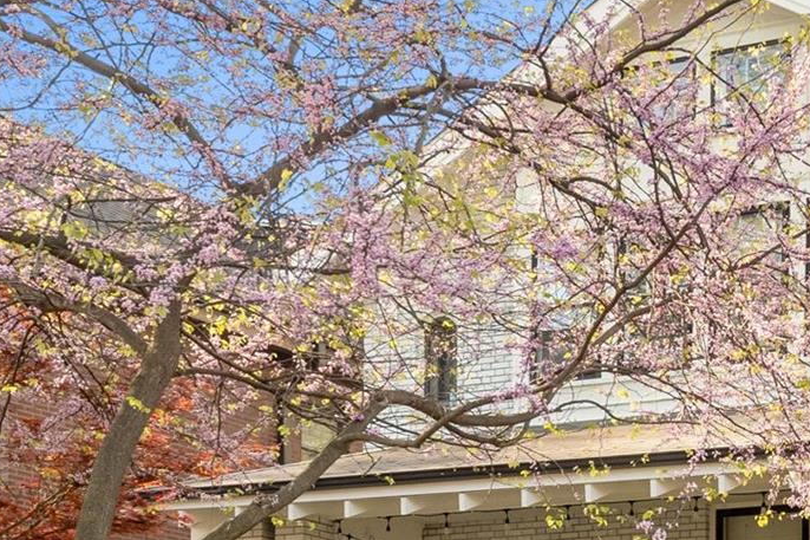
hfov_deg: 22.9
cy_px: 492
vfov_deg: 16.0
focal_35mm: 84
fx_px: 1889
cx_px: 877
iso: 400
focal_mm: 18
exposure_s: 1/100
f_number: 8
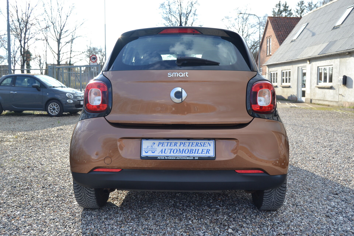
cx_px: 177
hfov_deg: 57.2
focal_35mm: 33
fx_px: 324
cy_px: 118
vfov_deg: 40.0
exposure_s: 1/160
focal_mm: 22
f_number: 6.3
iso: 100
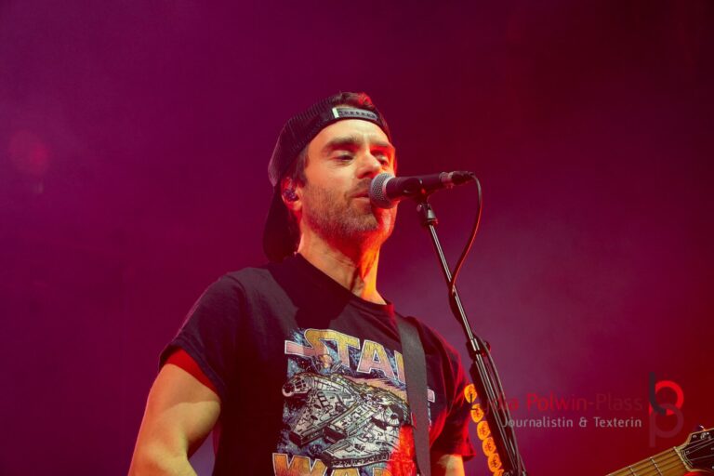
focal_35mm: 194
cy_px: 238
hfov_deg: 10.6
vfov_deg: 7.1
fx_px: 3837
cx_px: 357
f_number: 5.6
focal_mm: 129
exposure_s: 1/200
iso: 1600
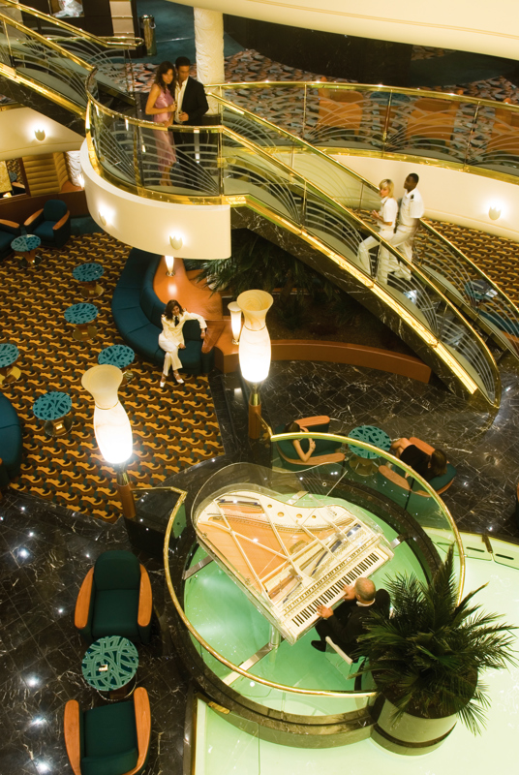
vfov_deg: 61.9
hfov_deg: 43.7
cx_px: 260
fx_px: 646
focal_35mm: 30
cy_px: 388
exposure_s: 1/2.5
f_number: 10
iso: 125
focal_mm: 20
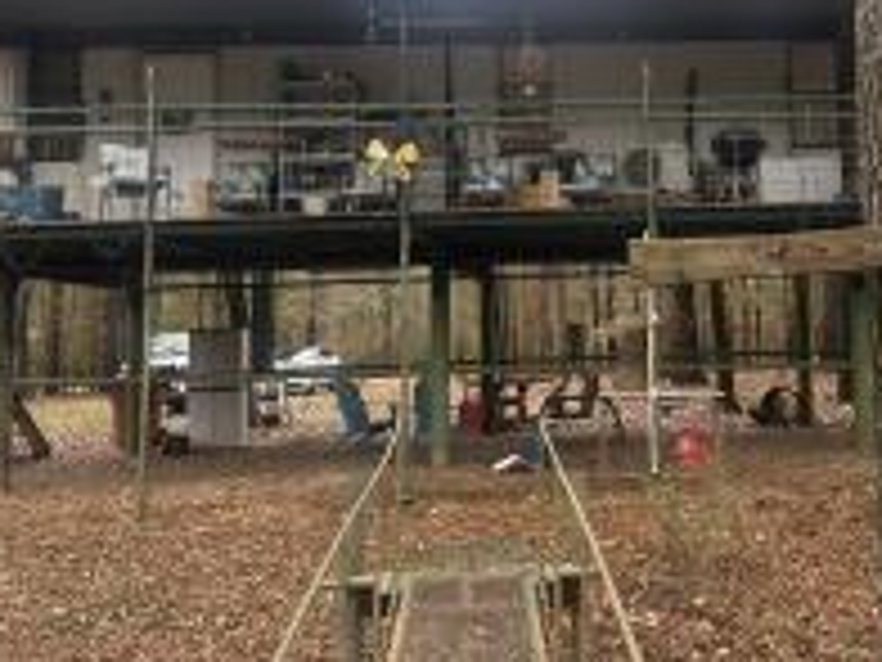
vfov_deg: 29.4
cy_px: 203
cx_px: 648
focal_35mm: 49
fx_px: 1248
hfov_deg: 38.0
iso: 100
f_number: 1.78
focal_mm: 6.86
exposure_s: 1/171
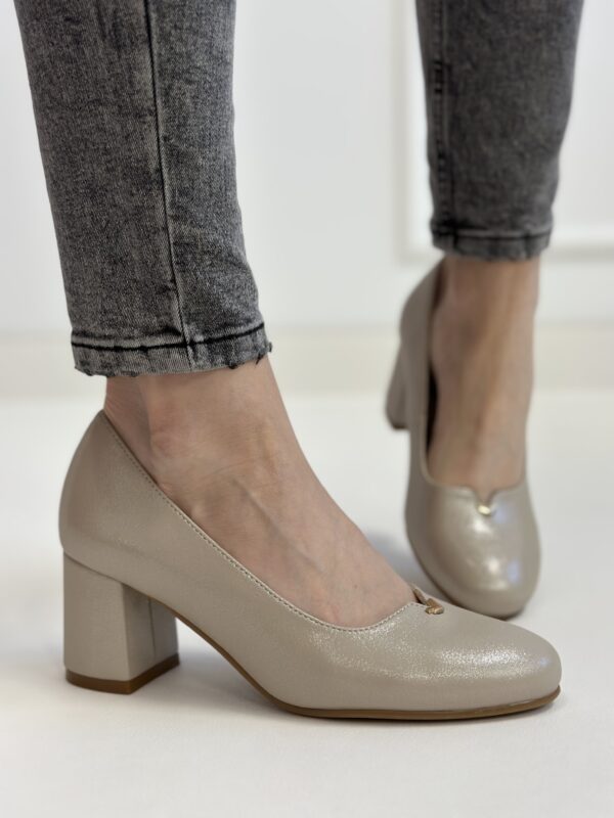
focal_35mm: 48
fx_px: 1135
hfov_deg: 30.3
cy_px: 409
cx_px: 307
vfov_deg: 39.7
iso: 125
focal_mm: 6.86
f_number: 1.78
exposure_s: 1/100
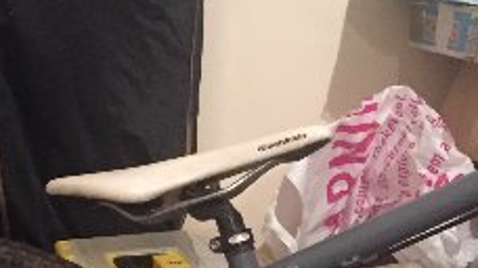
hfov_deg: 19.1
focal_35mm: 111
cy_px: 433
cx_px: 398
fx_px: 1406
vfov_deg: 10.4
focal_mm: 4.15
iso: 500
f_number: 2.2
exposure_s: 1/17
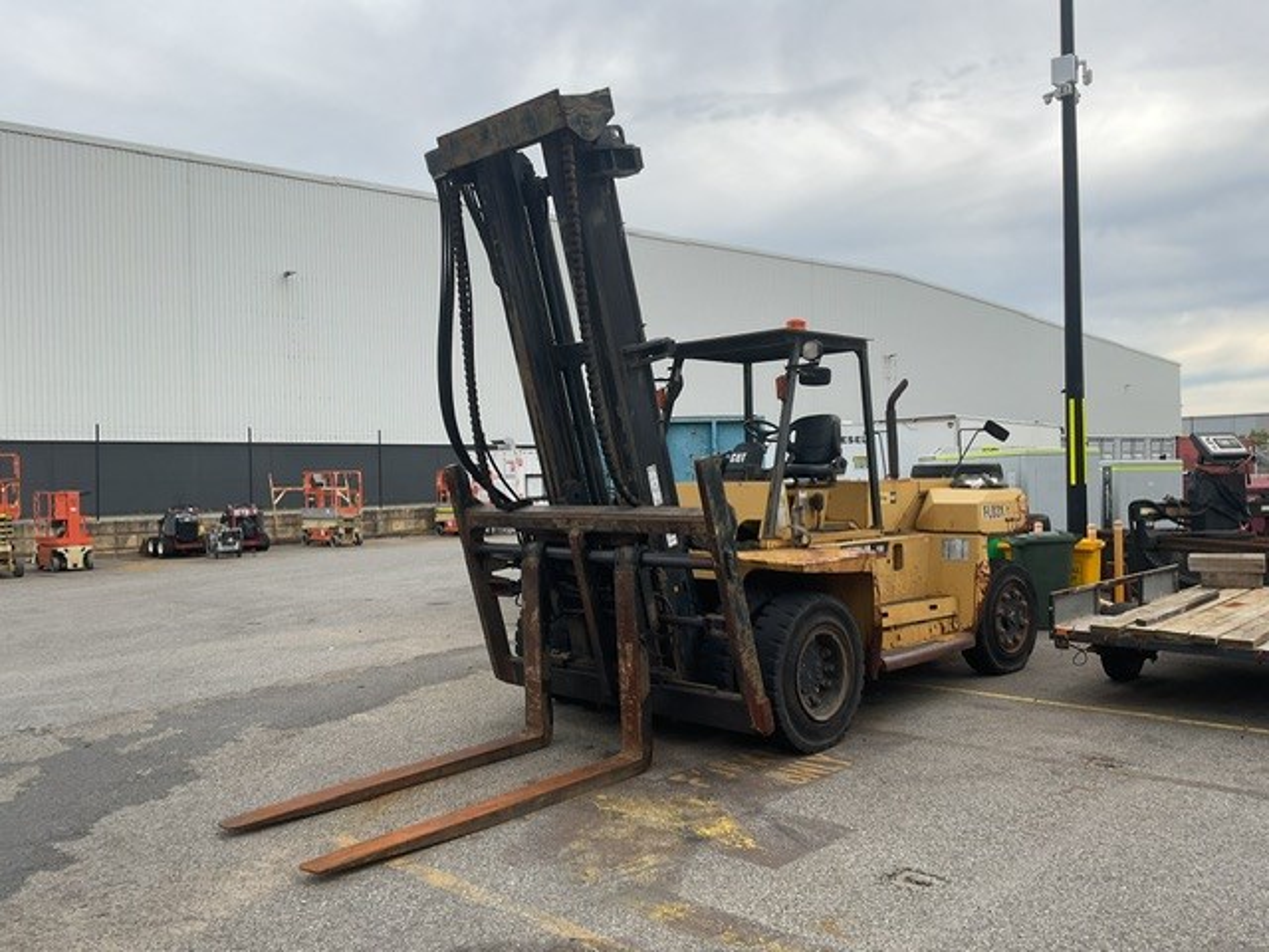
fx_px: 1063
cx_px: 634
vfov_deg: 48.2
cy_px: 476
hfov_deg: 61.7
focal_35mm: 29
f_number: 1.8
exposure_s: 1/1451
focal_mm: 3
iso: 16
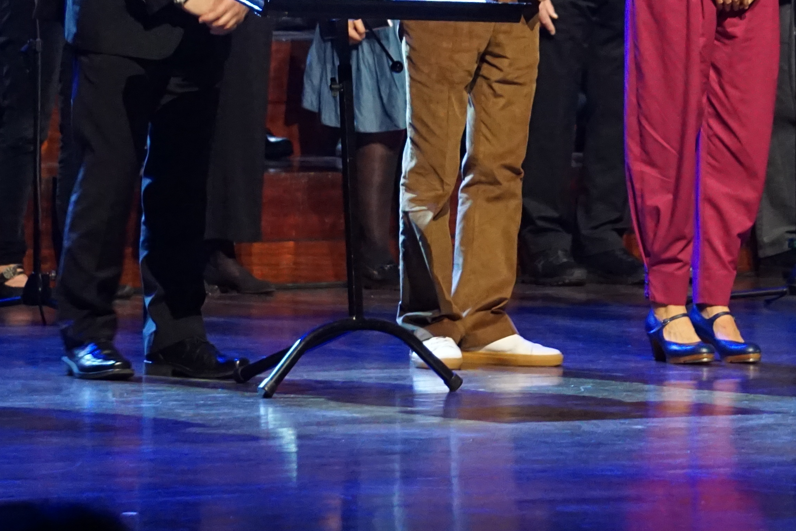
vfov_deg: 3.7
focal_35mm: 375
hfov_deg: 5.5
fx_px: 8299
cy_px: -145
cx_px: 613
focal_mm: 95
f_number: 5.6
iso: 3200
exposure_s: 1/30
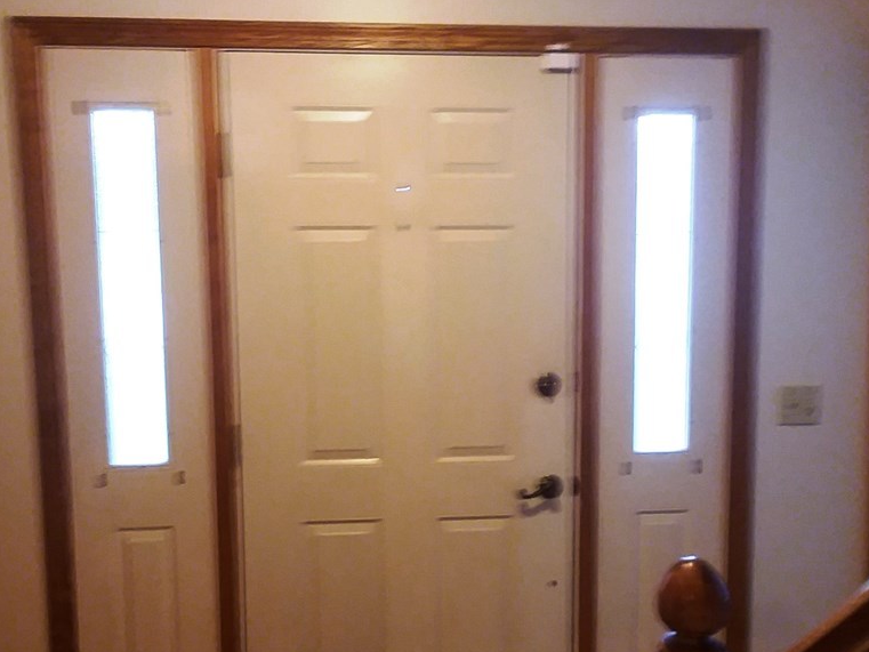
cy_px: 381
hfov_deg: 47.9
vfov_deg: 36.7
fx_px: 979
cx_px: 434
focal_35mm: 39
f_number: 1.9
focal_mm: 2.47
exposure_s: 1/24
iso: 160
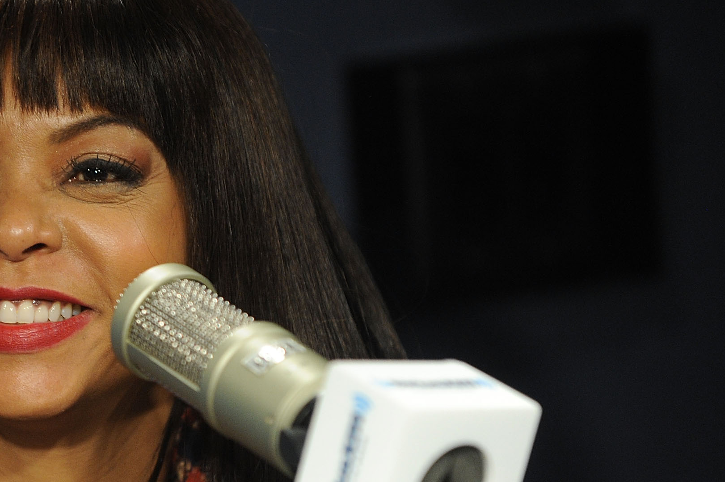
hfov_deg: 5.6
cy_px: 313
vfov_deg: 3.7
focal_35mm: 370
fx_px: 7446
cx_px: 81
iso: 1600
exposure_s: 1/200
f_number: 3.2
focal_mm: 200
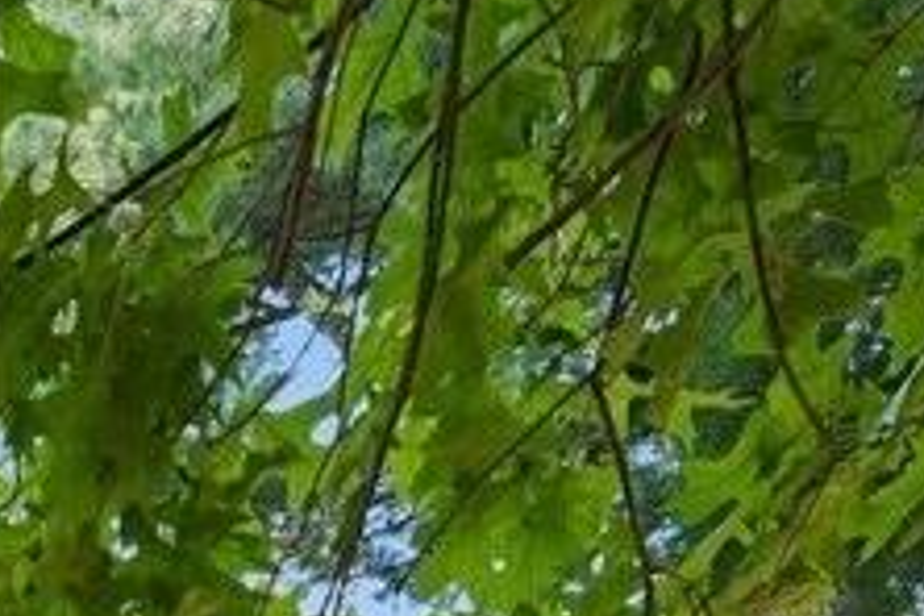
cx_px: -583
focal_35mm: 101
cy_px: 1956
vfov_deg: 9.7
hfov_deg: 17.5
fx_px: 2592
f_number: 11
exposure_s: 1/6
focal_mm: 14
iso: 200
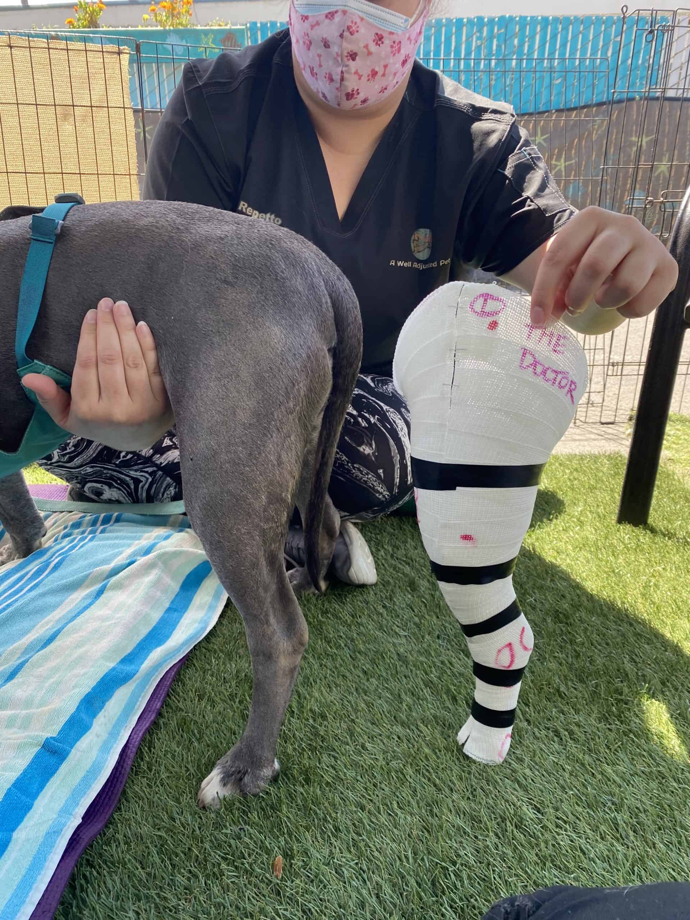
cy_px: 460
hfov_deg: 53.1
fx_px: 691
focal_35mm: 26
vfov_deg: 67.3
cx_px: 345
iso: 32
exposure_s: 1/275
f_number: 1.8
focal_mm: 4.25
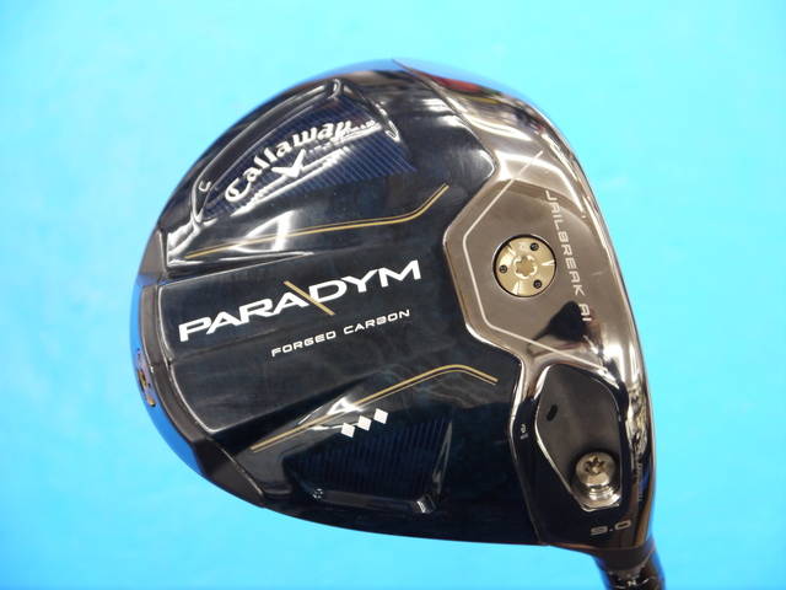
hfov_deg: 23.3
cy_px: 295
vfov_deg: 17.6
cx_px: 393
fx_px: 1907
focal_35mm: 84
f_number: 5.6
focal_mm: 42
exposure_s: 1/50
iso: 800
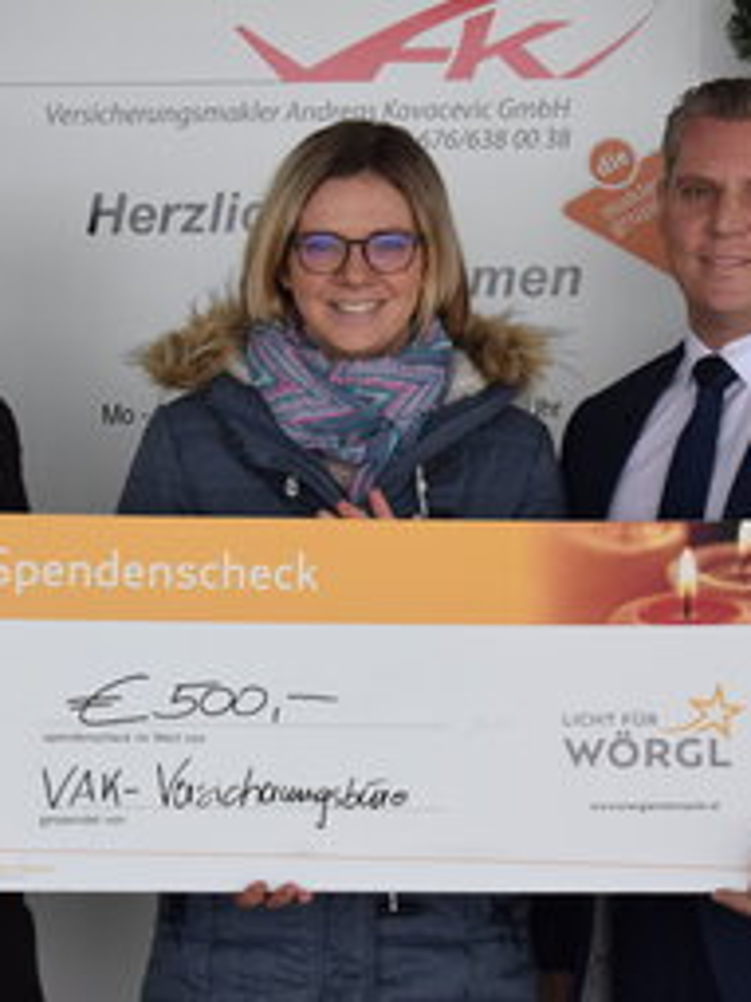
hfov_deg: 13.0
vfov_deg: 17.3
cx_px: 401
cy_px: 440
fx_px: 3300
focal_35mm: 114
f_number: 5.6
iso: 400
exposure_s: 1/125
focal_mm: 42
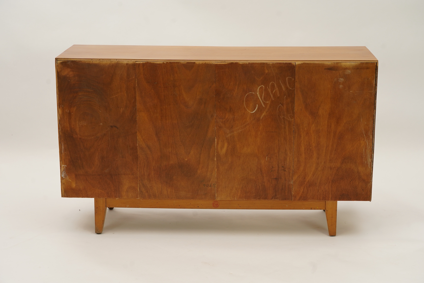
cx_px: 212
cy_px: 142
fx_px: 824
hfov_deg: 28.8
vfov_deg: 19.5
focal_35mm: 70
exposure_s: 1/125
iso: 800
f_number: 7.1
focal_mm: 70
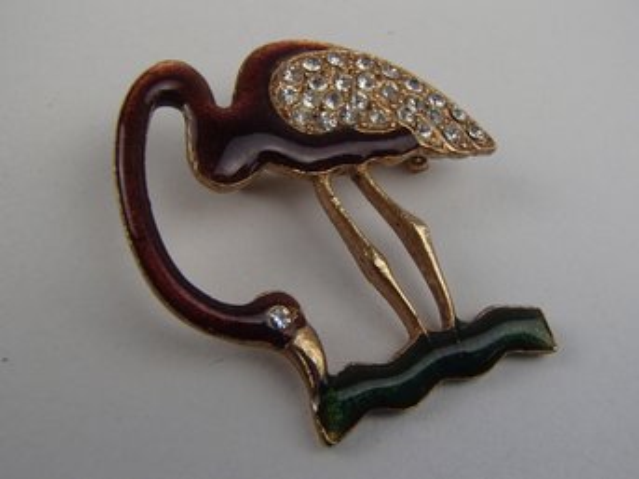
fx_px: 683
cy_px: 240
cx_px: 320
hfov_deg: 50.2
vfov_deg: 38.6
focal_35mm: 37
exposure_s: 1/160
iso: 200
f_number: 4.7
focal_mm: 6.64
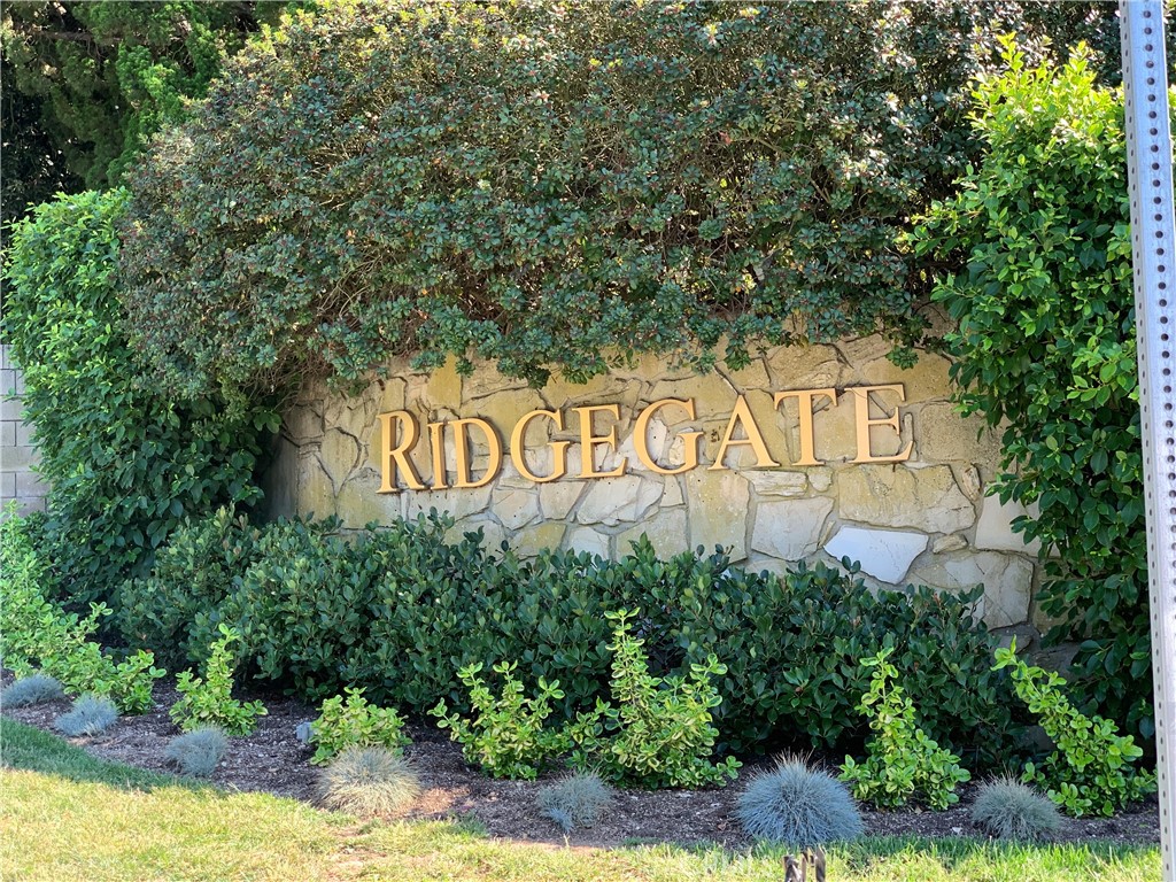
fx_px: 1767
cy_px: 441
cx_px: 588
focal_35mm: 52
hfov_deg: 36.8
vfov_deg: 28.0
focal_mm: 6
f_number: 2.4
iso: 40
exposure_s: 1/122
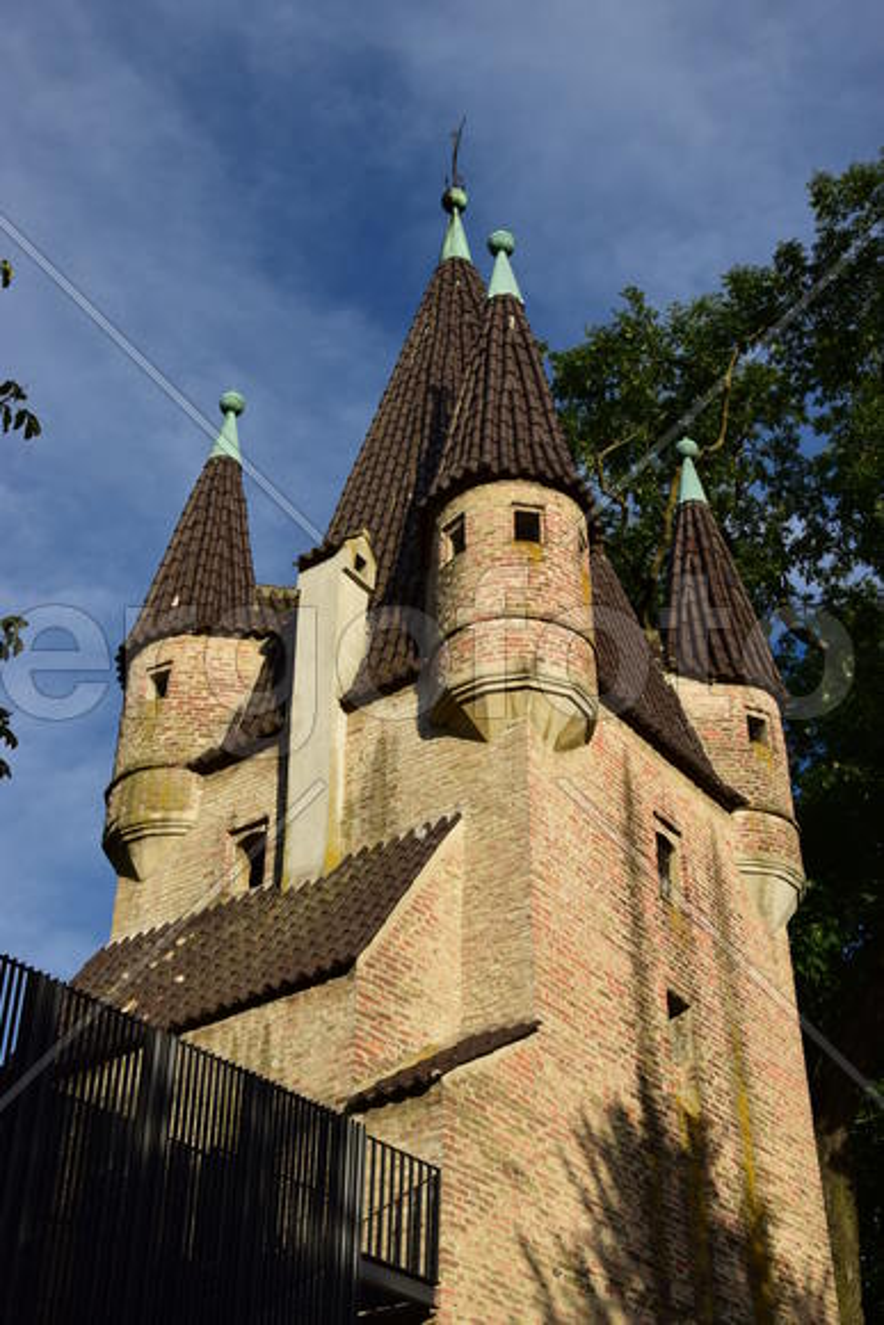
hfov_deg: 29.9
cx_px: 442
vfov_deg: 43.6
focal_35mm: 45
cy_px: 662
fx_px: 1656
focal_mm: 30
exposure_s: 1/250
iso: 100
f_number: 9
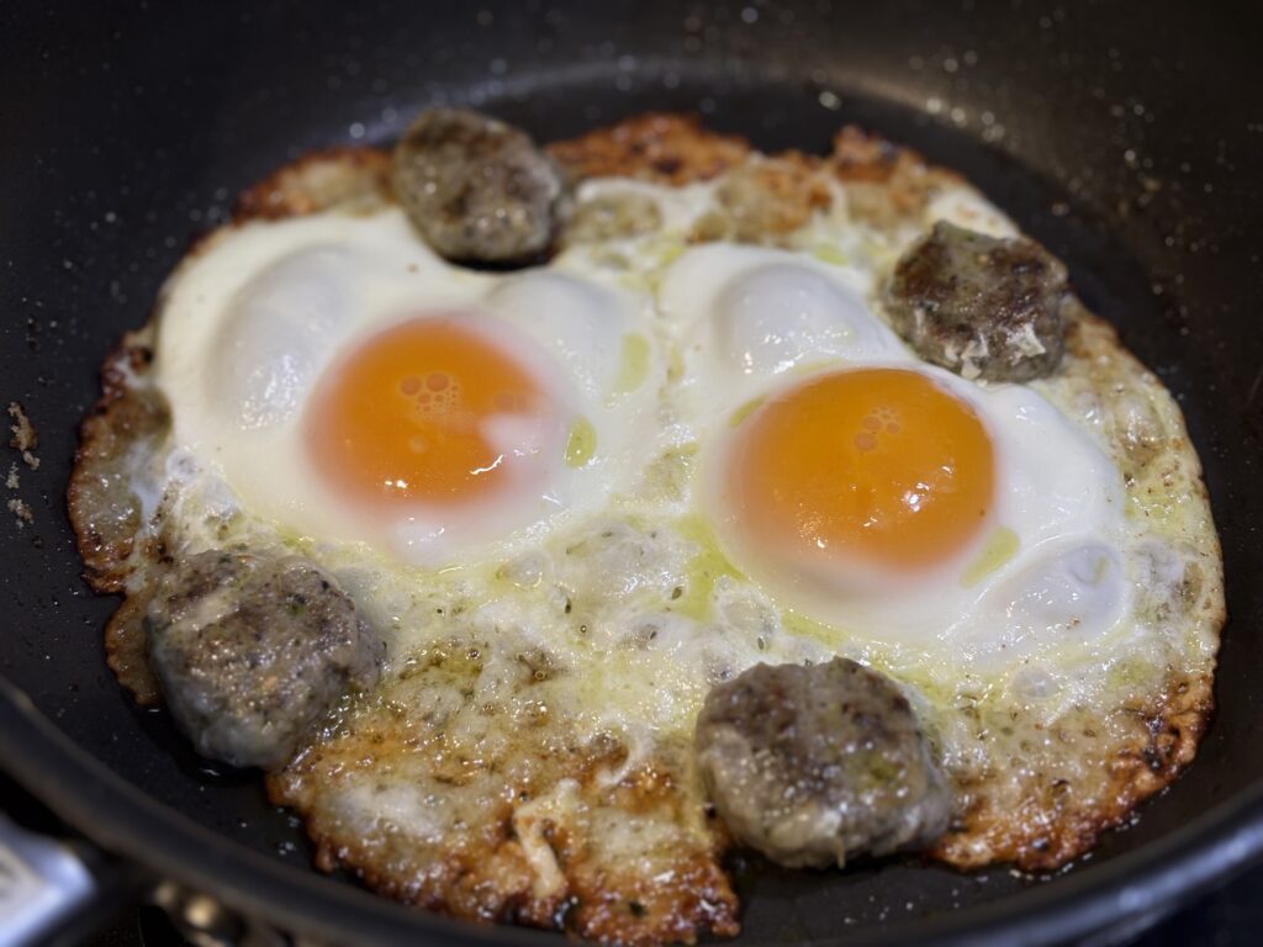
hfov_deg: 36.8
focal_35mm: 52
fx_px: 1897
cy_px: 474
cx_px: 632
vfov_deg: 28.0
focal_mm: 5.96
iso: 40
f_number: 1.6
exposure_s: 1/50
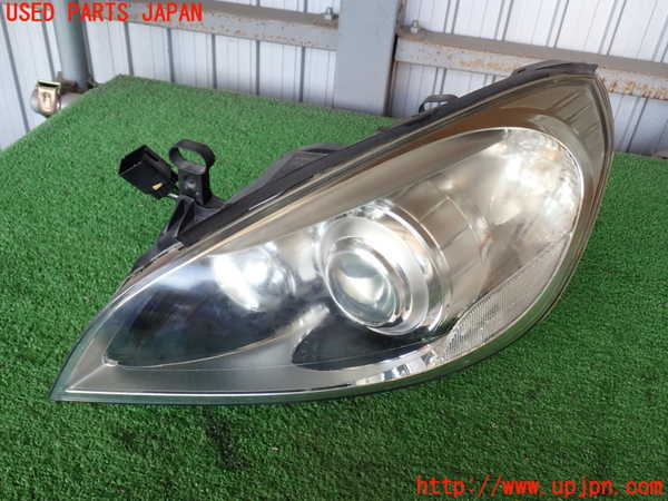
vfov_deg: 44.2
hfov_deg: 56.8
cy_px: 250
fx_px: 618
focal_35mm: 32
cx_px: 334
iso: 100
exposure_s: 1/60
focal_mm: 5.79
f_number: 2.4
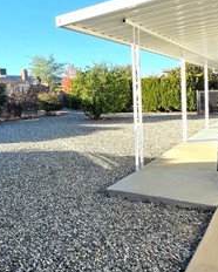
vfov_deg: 51.2
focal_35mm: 35
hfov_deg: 40.3
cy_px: 110
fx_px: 282
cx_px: 39
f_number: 2.2
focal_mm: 1.7
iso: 25
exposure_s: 1/625
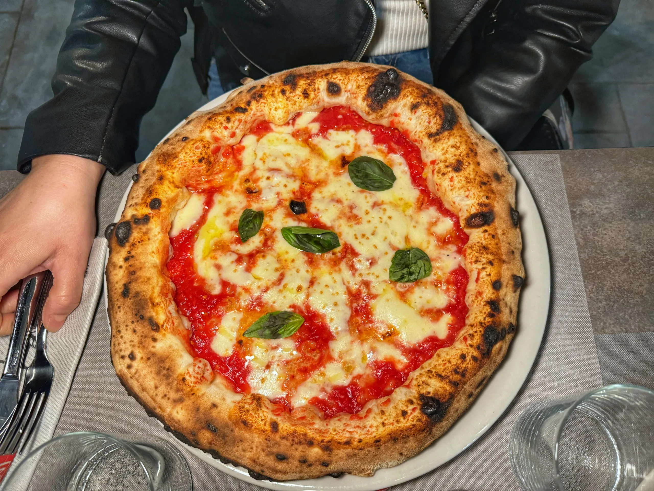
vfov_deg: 56.8
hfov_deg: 71.6
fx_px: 453
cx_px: 327
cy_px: 246
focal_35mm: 24
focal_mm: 6.76
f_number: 1.78
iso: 320
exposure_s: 1/59
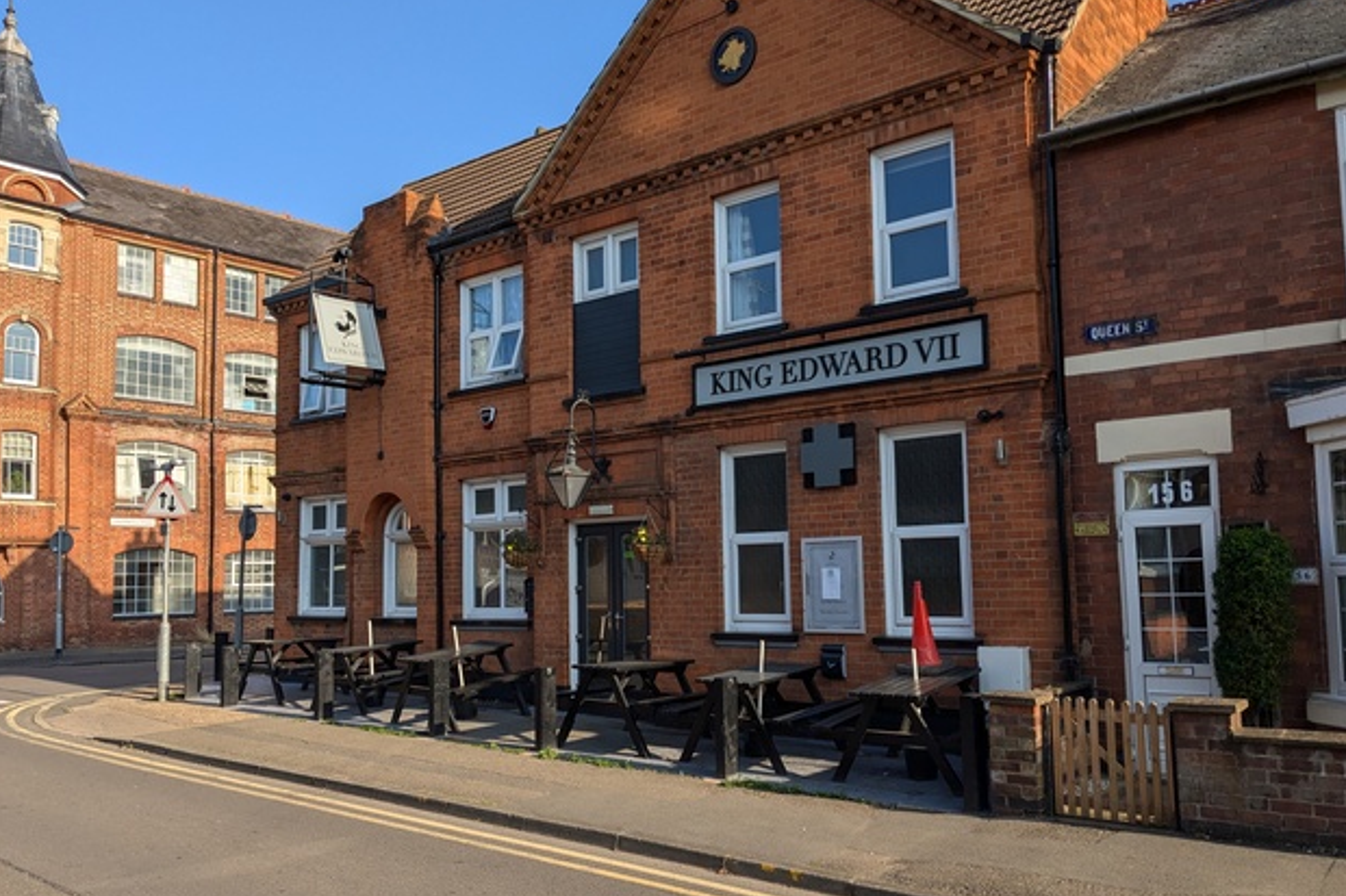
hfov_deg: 63.7
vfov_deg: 44.9
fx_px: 1084
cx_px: 690
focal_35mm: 29
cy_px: 458
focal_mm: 4.38
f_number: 1.73
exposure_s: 1/2336
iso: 51
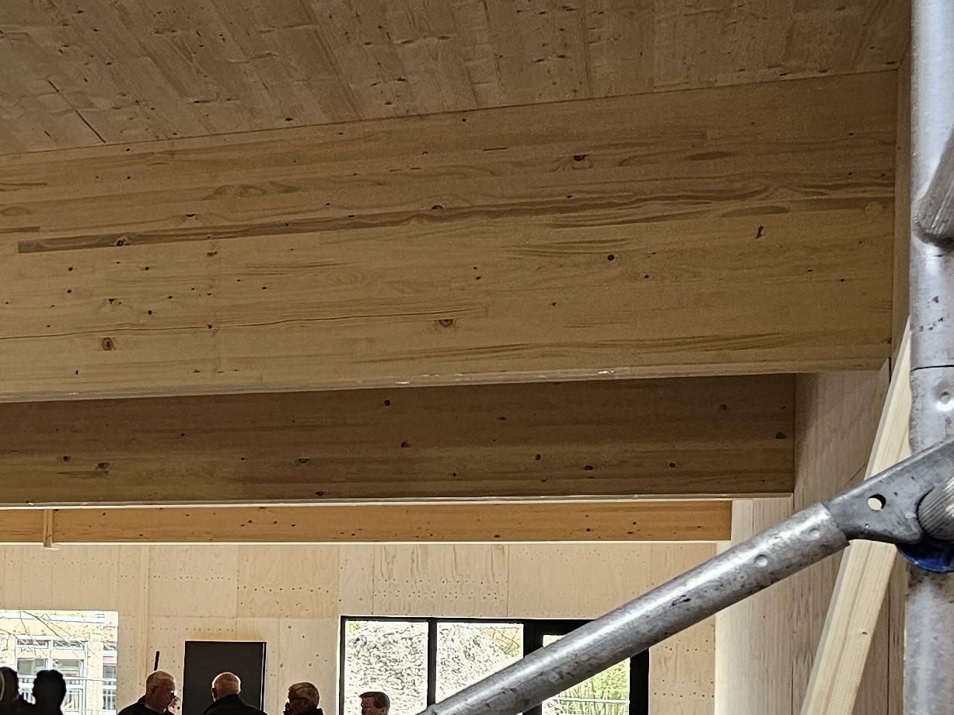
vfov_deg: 19.3
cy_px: 637
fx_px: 2067
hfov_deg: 22.3
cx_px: -393
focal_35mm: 75
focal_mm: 6.3
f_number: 1.7
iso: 160
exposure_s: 1/100
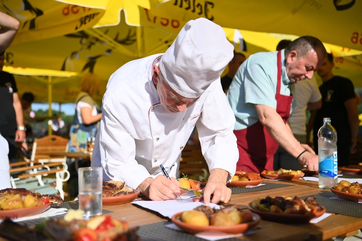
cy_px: 120
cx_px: 181
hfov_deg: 44.5
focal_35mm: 44
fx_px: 442
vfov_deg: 30.5
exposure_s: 1/5000
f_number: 2.8
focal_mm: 44
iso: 160
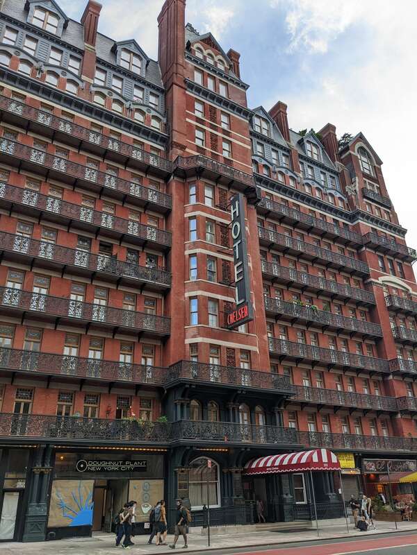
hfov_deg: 51.4
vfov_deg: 65.3
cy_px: 278
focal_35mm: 27
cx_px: 208
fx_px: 434
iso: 38
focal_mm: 4.38
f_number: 1.73
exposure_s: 1/331
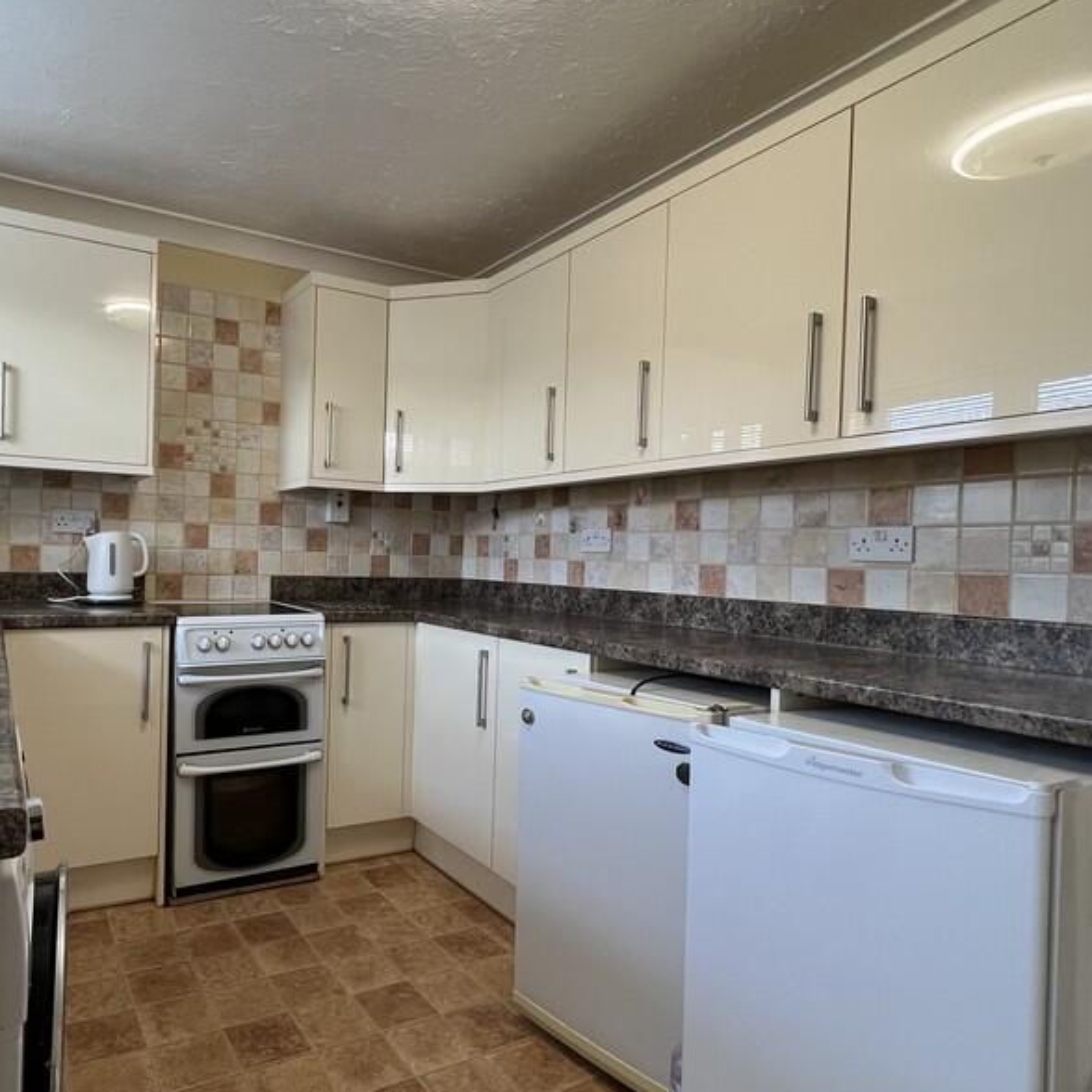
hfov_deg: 73.1
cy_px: 570
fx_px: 714
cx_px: 384
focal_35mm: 20
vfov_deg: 74.8
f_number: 1.8
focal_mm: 1.57
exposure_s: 1/100
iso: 200
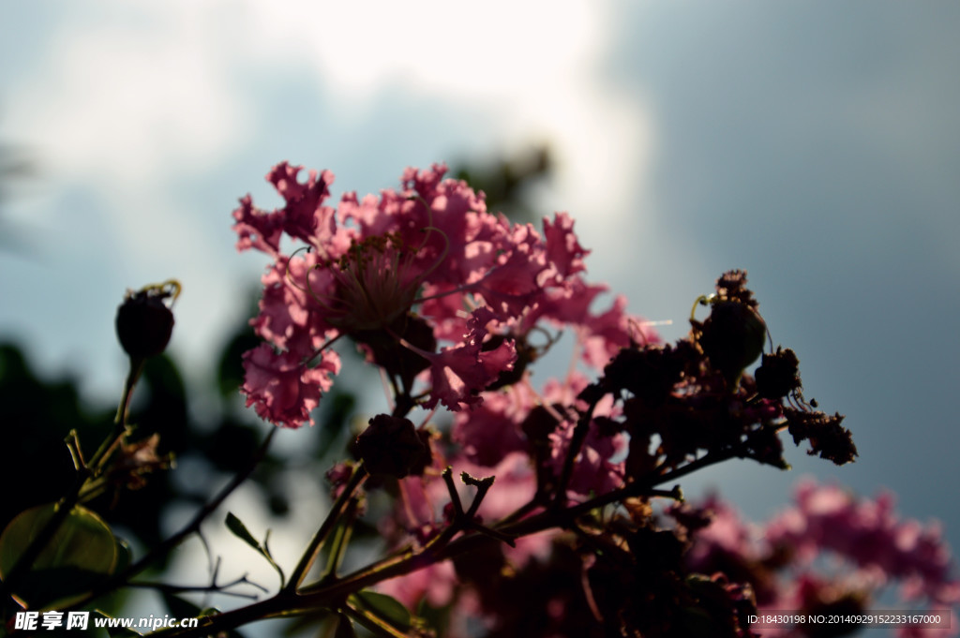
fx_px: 2998
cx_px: 480
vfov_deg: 12.2
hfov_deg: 18.2
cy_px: 319
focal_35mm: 112
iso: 100
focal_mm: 75
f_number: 8
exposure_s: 1/800
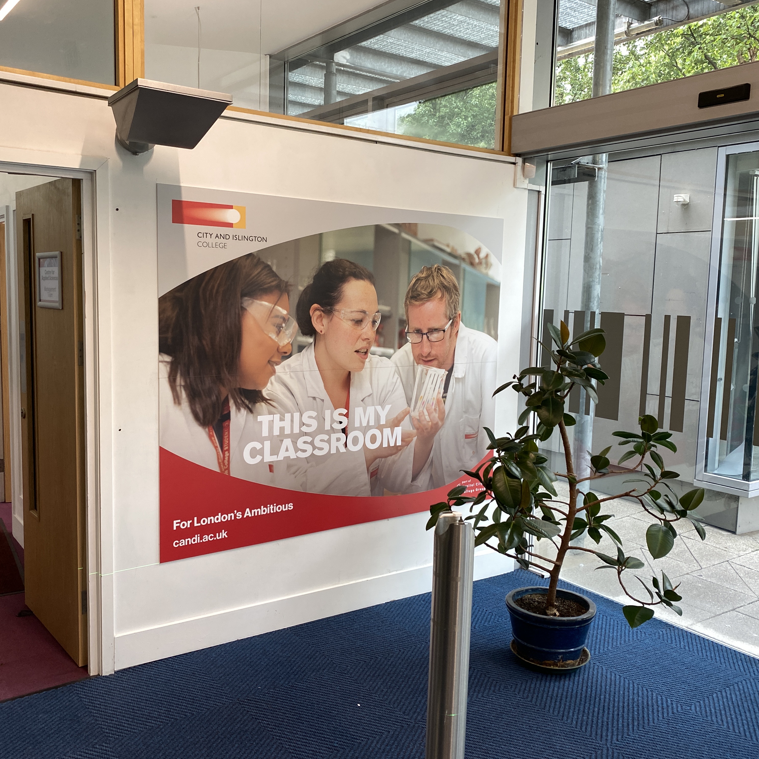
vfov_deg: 52.5
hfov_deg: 52.5
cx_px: 366
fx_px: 769
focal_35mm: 31
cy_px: 377
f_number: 1.8
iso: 125
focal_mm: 4.25
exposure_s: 1/100
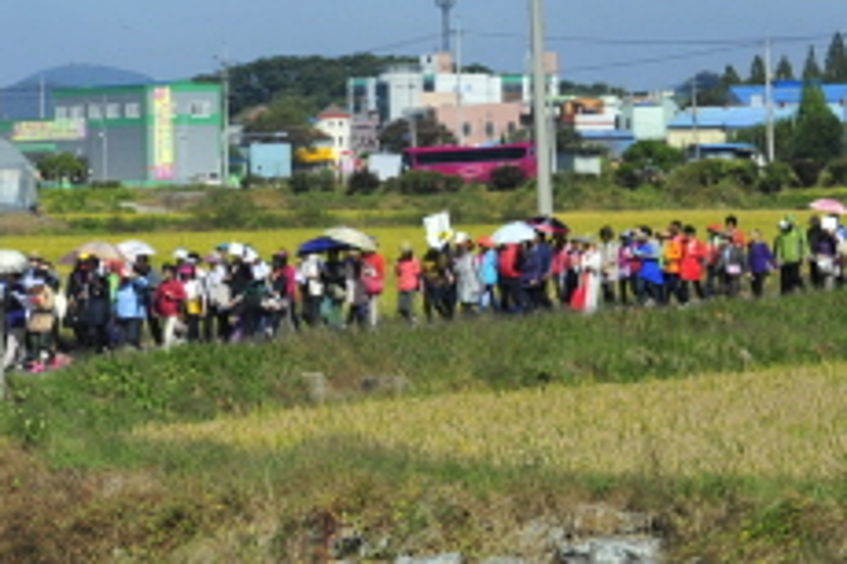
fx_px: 4443
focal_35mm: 189
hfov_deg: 10.6
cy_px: 168
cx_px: -273
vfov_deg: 7.3
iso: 200
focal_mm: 62
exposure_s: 1/320
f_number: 11
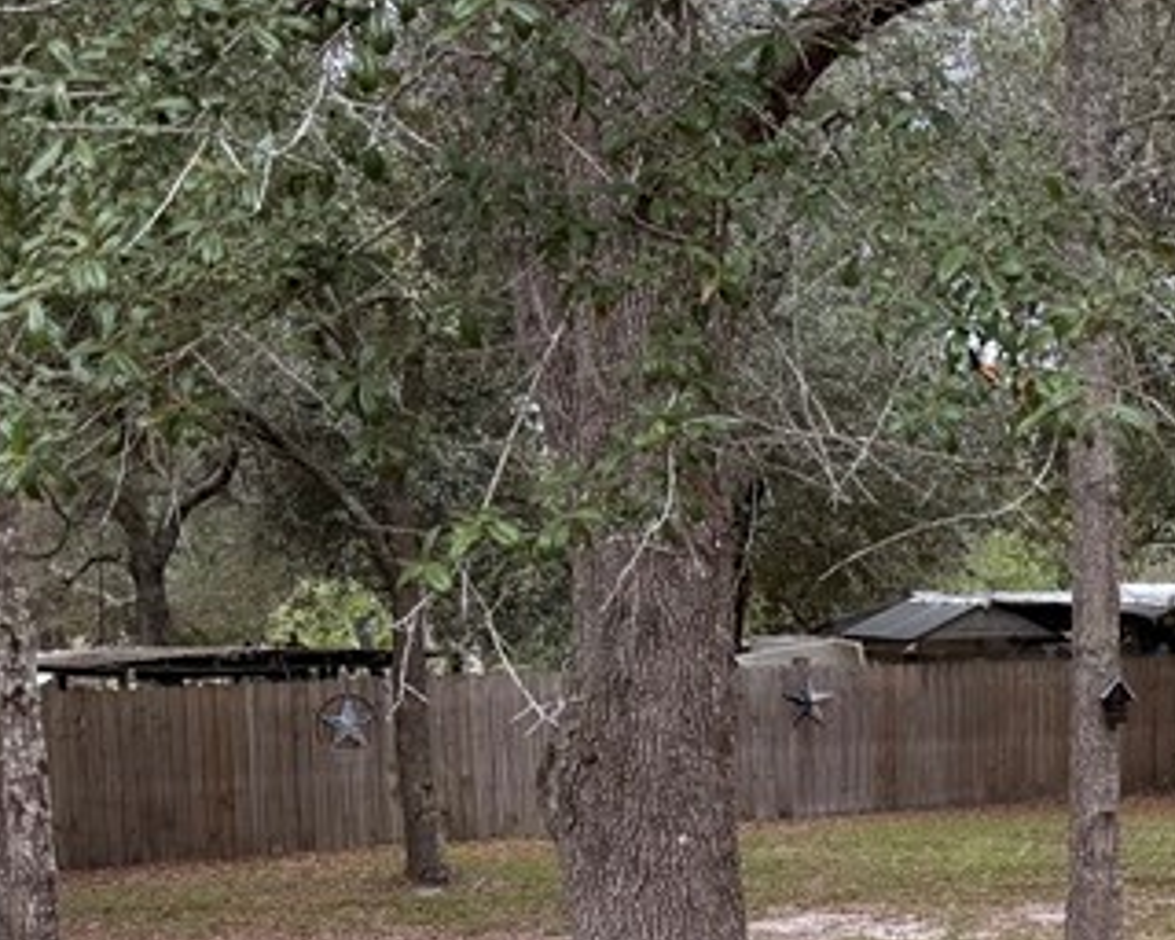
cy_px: 834
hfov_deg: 22.4
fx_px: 2608
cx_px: 1575
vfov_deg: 20.1
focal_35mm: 75
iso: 100
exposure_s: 1/370
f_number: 1.78
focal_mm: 6.76
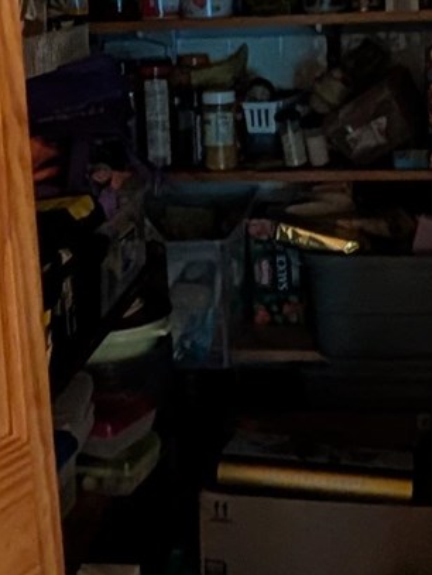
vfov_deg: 28.3
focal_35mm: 68
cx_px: 274
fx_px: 1130
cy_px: 181
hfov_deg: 21.6
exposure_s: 1/24
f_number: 1.7
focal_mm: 2.02
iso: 647
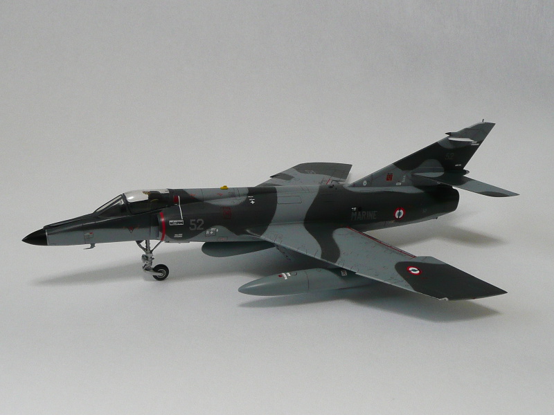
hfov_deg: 39.7
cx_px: 277
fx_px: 768
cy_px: 208
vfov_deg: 30.3
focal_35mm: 48
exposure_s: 1/15
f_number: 3.5
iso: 200
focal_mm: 5.2
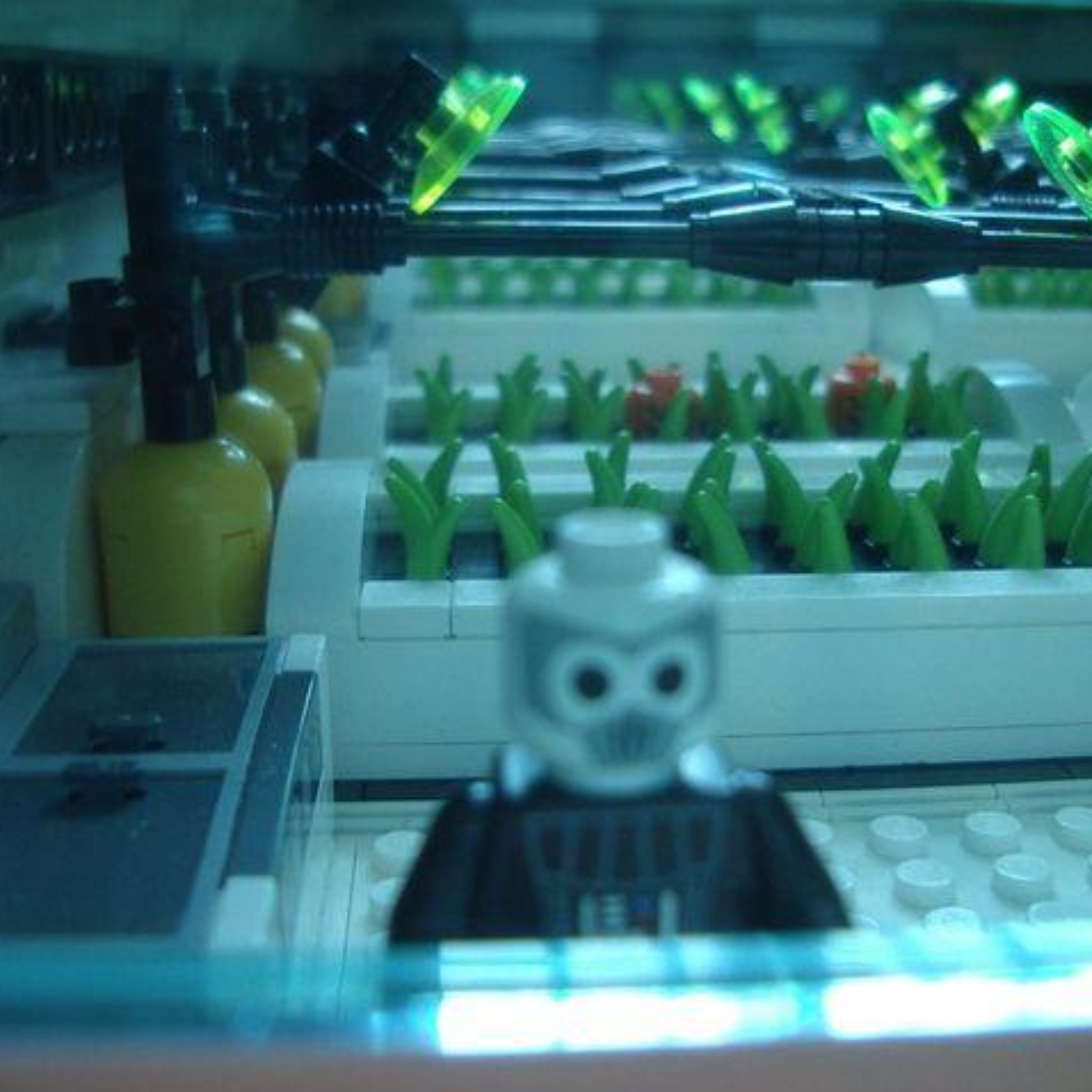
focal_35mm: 45
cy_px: 546
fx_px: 1606
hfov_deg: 37.5
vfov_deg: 37.6
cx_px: 587
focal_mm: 5.8
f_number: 2.6
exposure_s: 1/25
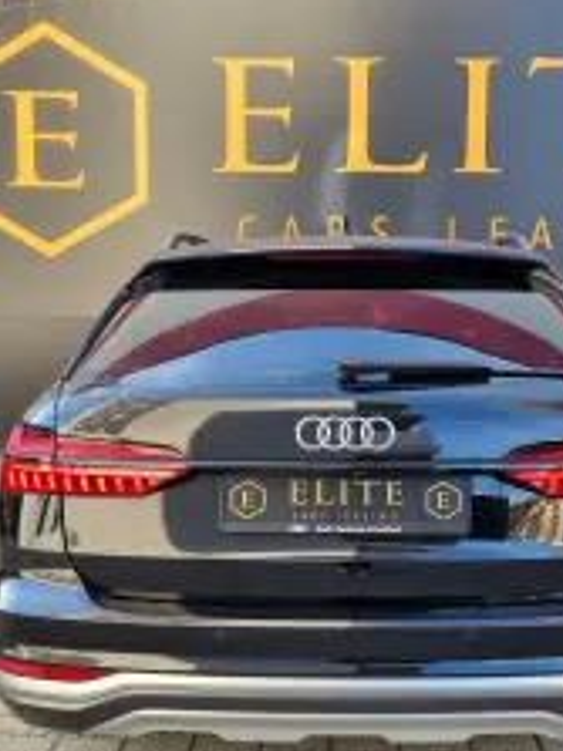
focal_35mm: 42
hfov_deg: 34.2
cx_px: 334
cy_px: 434
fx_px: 912
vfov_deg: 44.7
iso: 50
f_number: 1.8
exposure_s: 1/204
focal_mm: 5.4
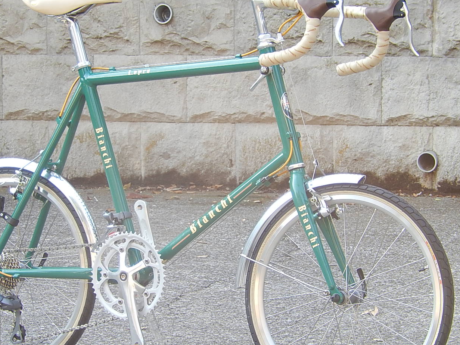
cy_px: 190
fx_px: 2312
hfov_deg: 11.4
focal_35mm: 174
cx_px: 194
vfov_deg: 8.5
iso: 125
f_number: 5.6
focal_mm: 24.1
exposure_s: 1/30
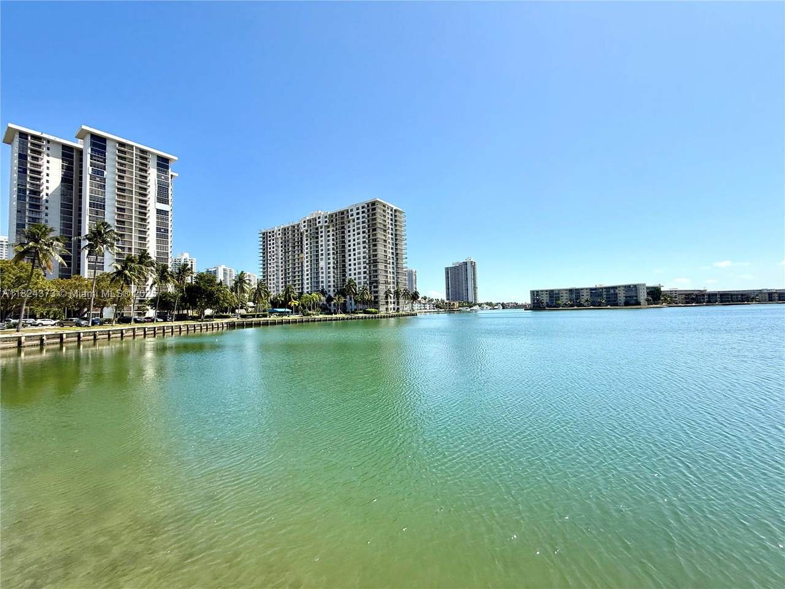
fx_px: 317
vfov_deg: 85.7
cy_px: 294
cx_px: 392
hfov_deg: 102.1
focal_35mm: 14
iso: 50
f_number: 2.2
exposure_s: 1/2092
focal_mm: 2.22
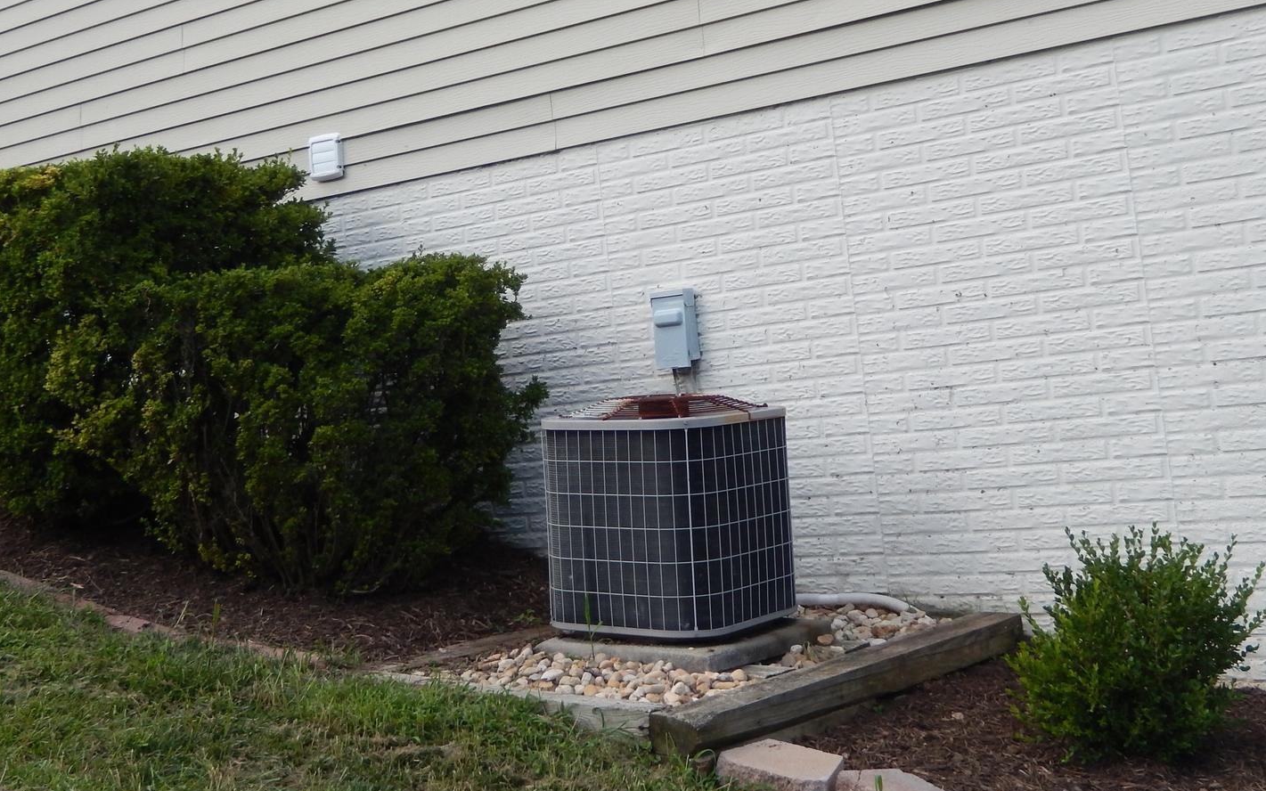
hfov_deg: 36.9
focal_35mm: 55
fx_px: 1898
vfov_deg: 23.4
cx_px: 568
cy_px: 219
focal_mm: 6.5
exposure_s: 1/250
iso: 140
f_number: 4
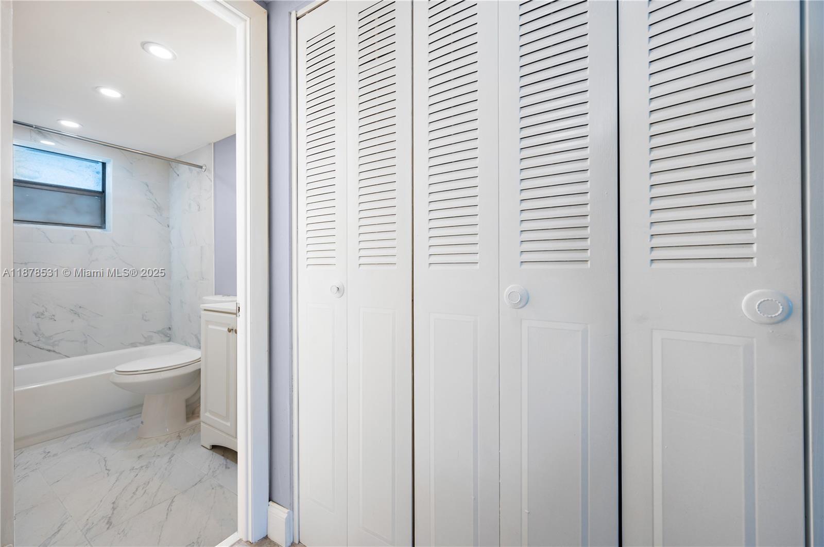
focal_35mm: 14
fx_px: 320
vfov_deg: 81.1
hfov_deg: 104.3
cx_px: 412
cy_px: 274
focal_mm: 14
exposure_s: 1/20
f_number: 7.1
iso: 100
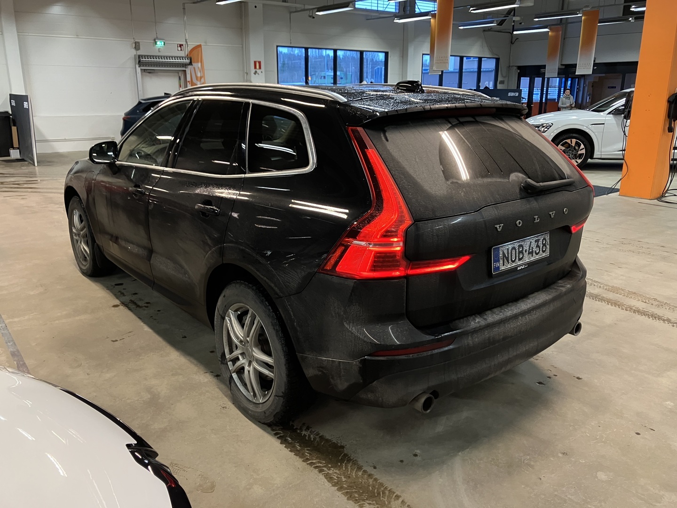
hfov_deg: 63.4
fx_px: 548
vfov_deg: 49.7
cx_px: 338
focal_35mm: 28
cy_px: 254
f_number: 1.8
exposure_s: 1/33
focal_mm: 3.99
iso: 250
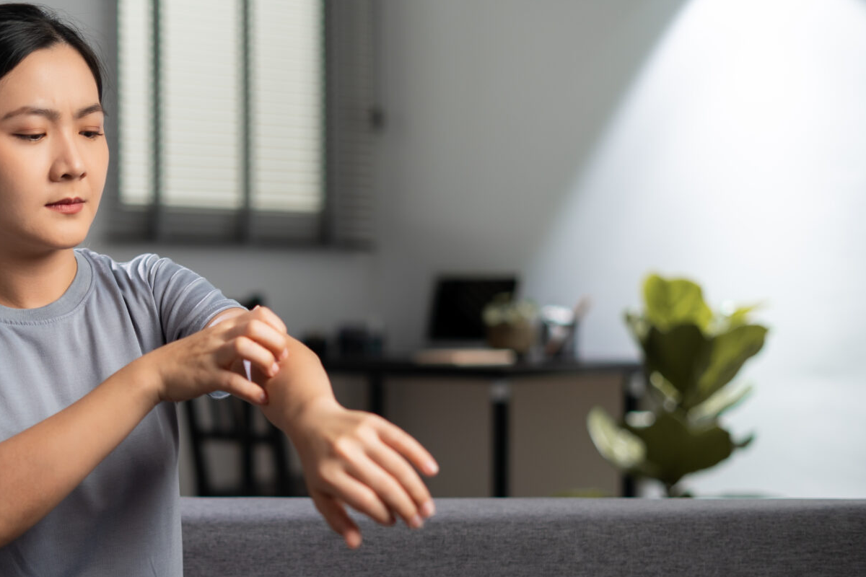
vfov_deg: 16.9
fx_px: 1924
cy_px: 460
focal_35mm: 80
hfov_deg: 25.2
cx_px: 287
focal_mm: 50
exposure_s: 1/50
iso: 160
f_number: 1.8
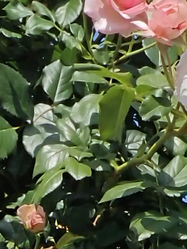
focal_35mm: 219
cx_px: 11
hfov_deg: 6.8
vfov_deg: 8.3
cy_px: 588
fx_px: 1577
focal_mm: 5.5
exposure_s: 1/640
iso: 100
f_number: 3.2
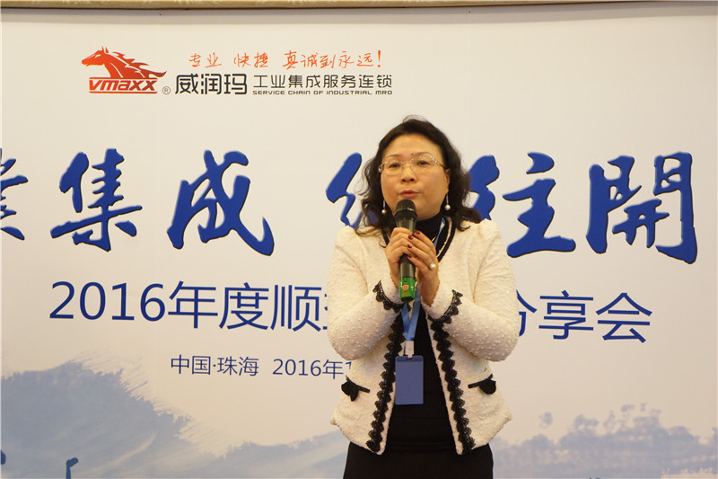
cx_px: 359
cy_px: 240
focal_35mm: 72
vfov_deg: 18.9
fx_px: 1436
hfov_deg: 28.1
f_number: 5
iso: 1600
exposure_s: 1/30
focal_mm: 48
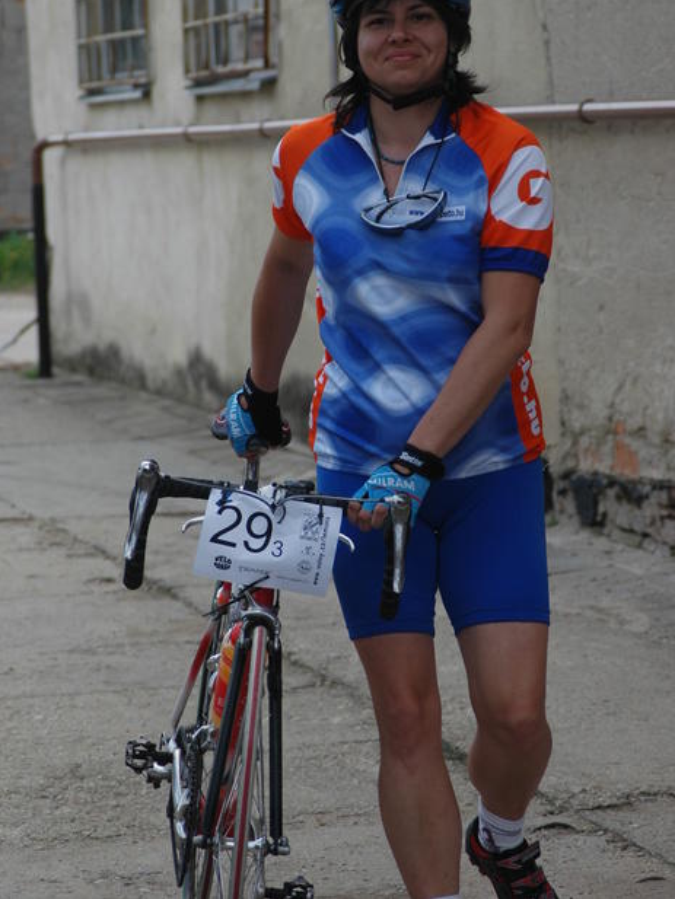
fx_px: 4459
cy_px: 390
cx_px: 338
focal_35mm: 172
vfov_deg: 11.5
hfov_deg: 8.7
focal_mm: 105
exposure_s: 1/350
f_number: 4.8
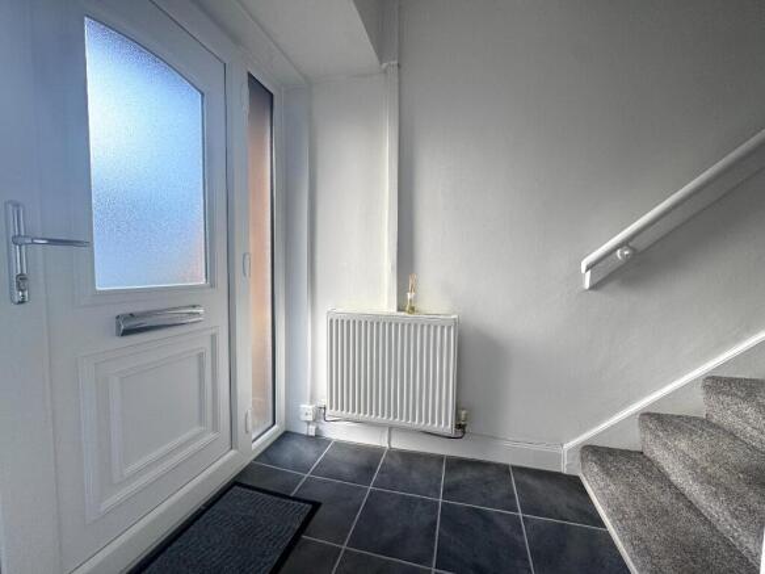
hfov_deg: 102.1
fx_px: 309
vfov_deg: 85.7
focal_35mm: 14
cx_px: 382
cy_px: 287
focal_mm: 2.22
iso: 50
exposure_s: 1/100
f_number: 2.2
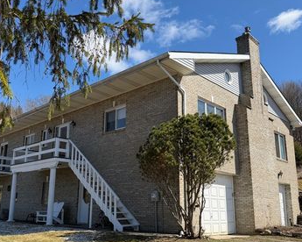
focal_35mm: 34
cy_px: 137
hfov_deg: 52.5
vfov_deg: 43.3
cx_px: 122
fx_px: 304
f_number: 1.78
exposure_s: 1/4167
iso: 100
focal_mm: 6.76
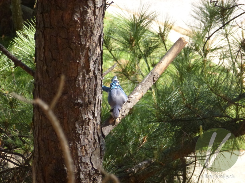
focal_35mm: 327
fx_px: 2314
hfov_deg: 6.1
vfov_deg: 4.5
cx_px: 122
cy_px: 92
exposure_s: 1/250
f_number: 5.8
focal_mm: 58.6
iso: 400
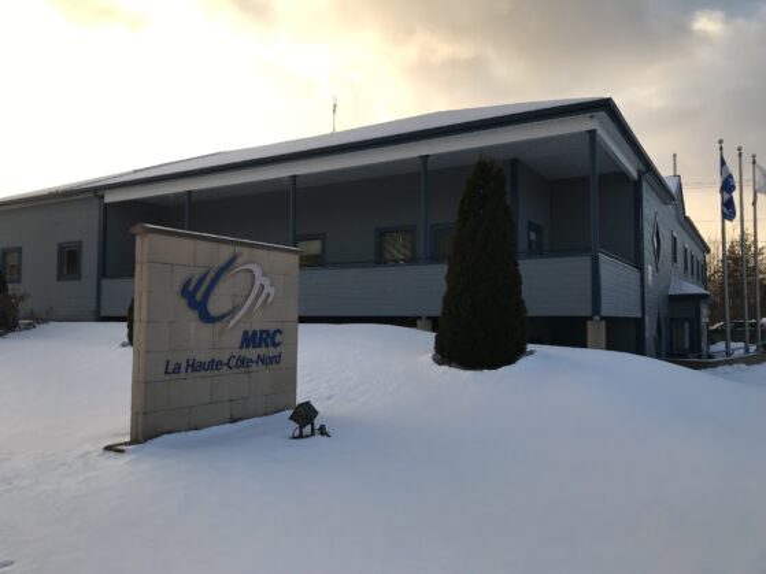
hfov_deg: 63.5
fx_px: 619
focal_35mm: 28
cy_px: 287
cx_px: 383
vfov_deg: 49.7
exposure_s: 1/1064
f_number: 1.8
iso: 20
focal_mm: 3.99
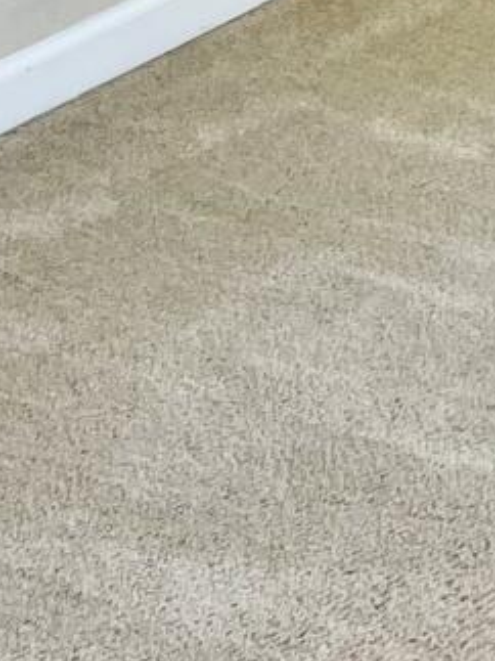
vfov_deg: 11.7
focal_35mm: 161
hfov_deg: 8.0
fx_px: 3072
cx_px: 1436
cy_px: -364
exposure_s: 1/120
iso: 80
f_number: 1.6
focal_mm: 5.1
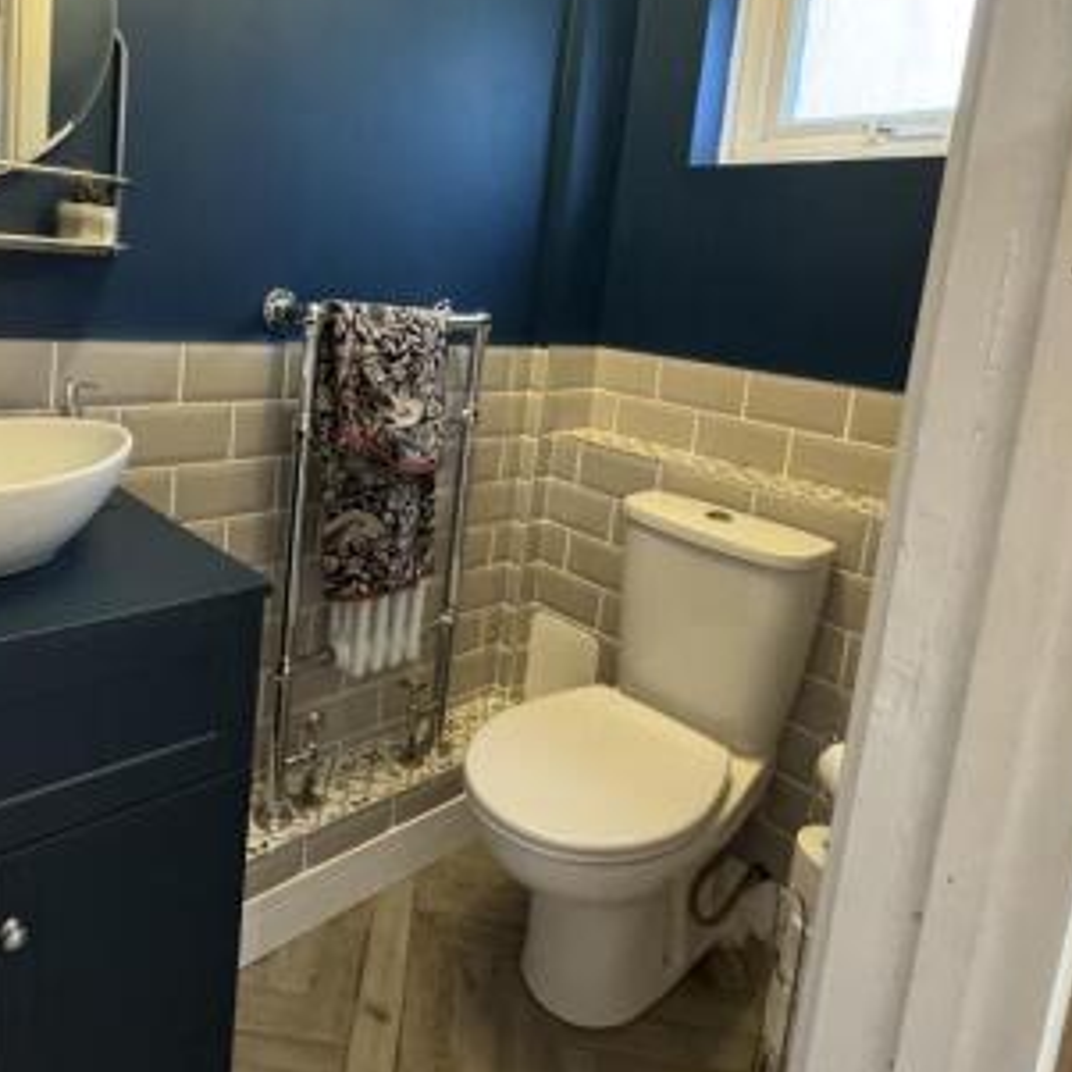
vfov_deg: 63.8
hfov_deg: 63.9
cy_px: 379
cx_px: 390
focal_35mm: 24
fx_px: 841
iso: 800
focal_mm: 2.22
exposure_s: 1/50
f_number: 2.2
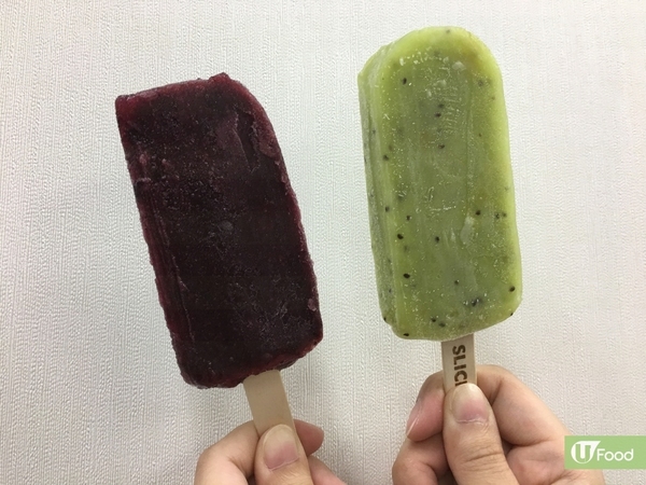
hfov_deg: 61.7
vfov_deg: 48.2
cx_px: 323
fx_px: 541
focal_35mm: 29
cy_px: 242
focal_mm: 4.15
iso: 50
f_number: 2.2
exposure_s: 1/33
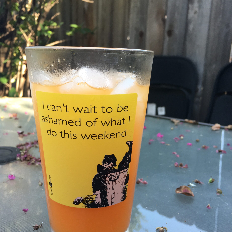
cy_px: 121
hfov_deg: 47.2
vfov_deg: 47.2
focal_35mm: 35
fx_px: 265
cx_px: 116
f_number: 2.2
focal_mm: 4.15
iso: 40
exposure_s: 1/120
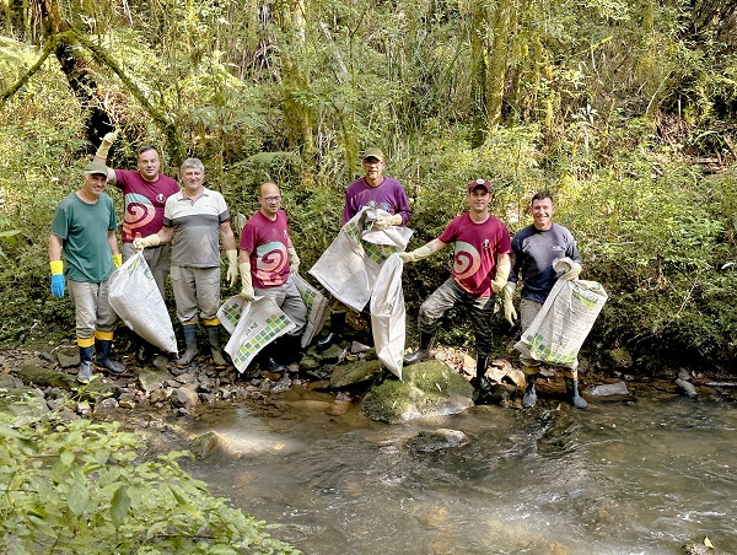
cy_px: 278
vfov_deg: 30.3
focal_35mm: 48
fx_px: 1024
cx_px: 368
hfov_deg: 39.6
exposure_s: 1/102
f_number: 1.78
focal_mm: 6.86
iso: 80
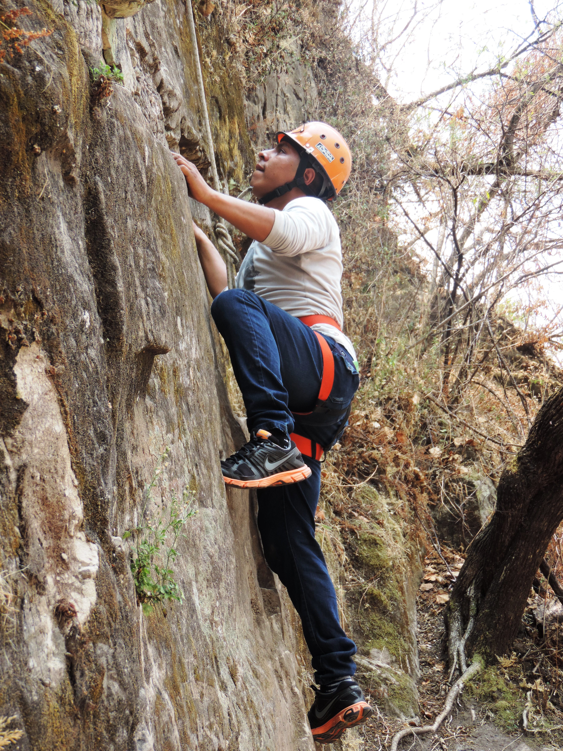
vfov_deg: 23.0
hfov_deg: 17.4
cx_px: 282
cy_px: 376
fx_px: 1843
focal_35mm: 85
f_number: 4
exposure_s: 1/100
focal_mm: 15.1
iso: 80
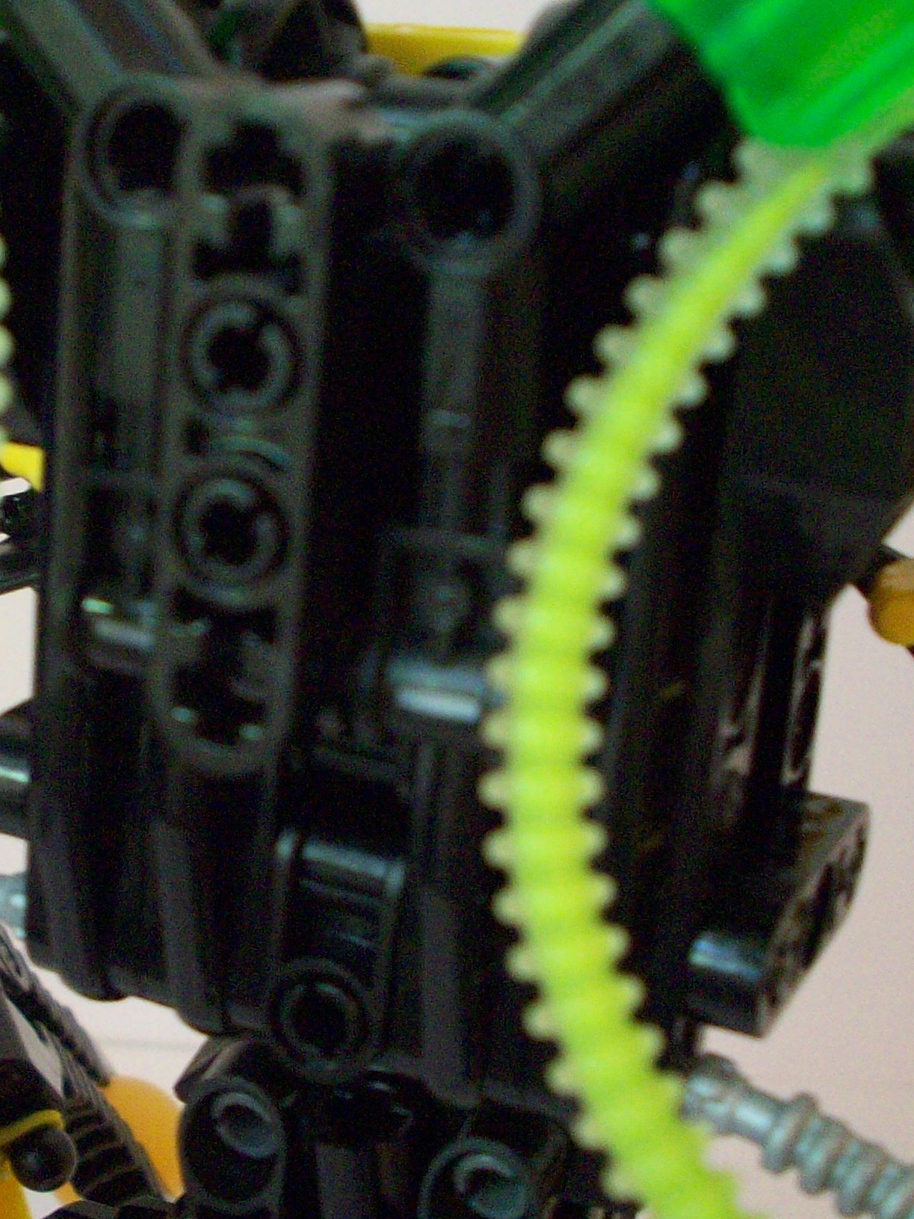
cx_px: 191
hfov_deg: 20.8
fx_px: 2465
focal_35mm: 70
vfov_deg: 27.8
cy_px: 580
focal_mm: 6.2
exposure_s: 1/8
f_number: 2.8
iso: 200
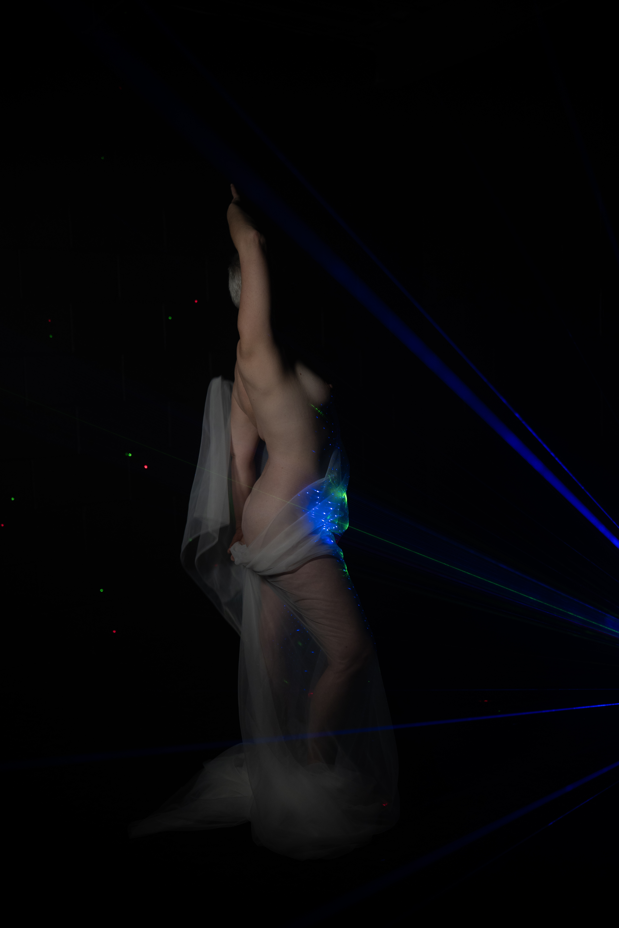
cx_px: 310
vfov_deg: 54.4
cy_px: 464
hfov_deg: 37.9
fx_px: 903
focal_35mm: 35
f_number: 2
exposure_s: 1/160
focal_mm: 35
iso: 400
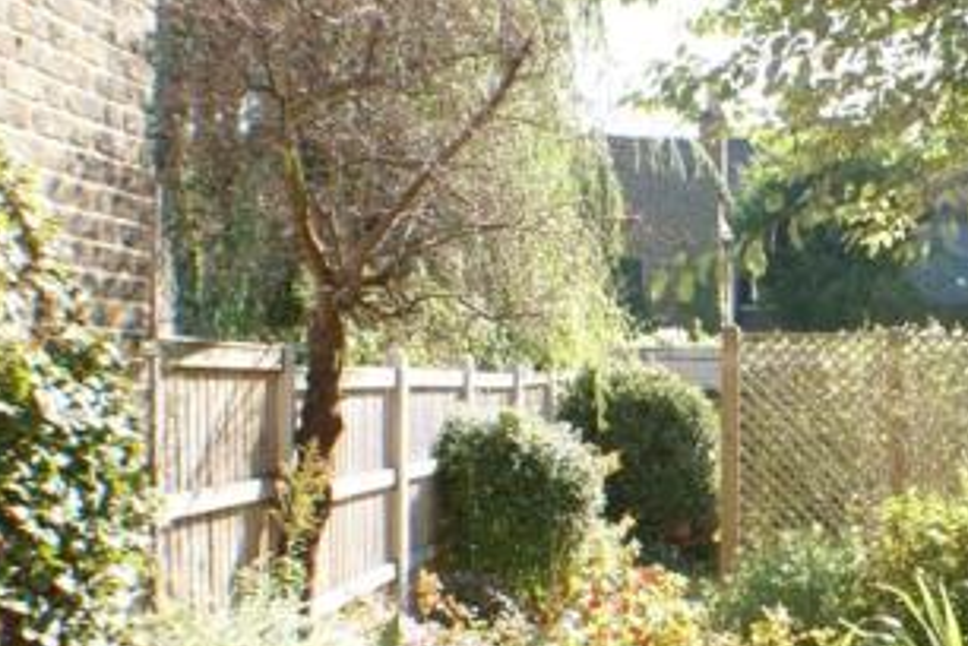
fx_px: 2070
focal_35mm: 77
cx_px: 867
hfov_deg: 25.5
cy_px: 424
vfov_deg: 17.7
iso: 100
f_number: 7.1
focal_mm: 24
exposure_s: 1/80
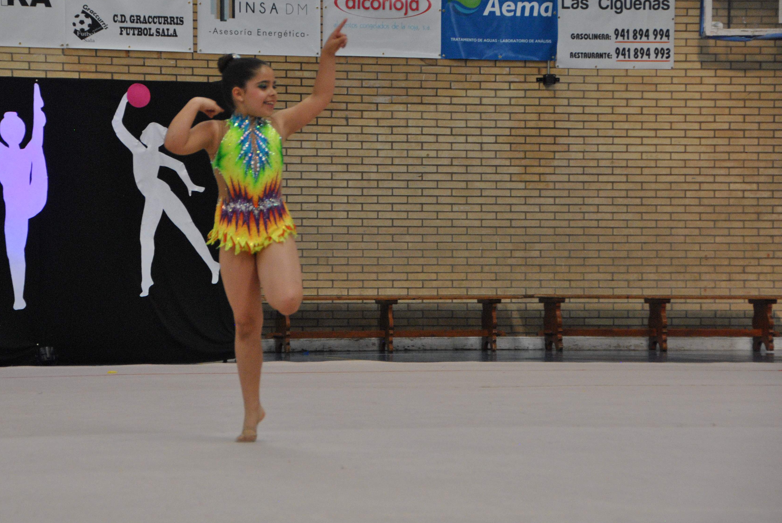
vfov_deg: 10.5
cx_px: 340
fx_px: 2840
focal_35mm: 131
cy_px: 233
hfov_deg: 15.7
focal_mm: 75
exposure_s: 1/200
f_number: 5.3
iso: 800
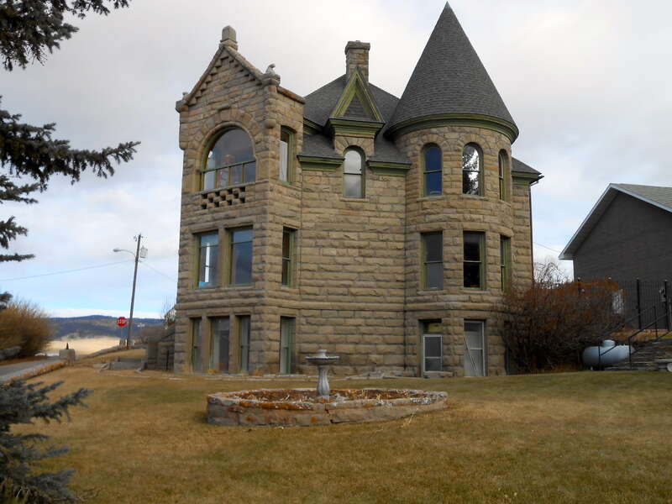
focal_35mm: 34
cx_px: 336
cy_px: 252
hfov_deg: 54.0
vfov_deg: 41.8
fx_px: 660
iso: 80
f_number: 3.9
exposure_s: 1/400
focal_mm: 6
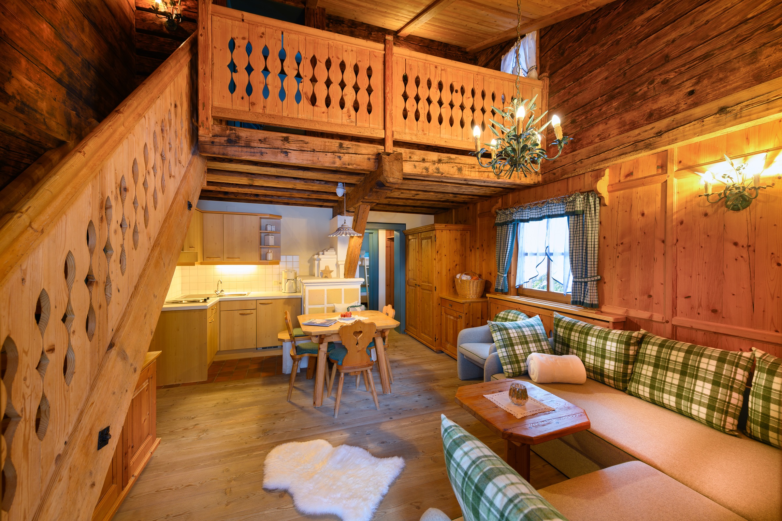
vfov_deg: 81.2
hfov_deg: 104.3
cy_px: 260
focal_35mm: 14
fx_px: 304
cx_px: 391
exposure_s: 1/1.67
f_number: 6.3
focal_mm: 14
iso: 100
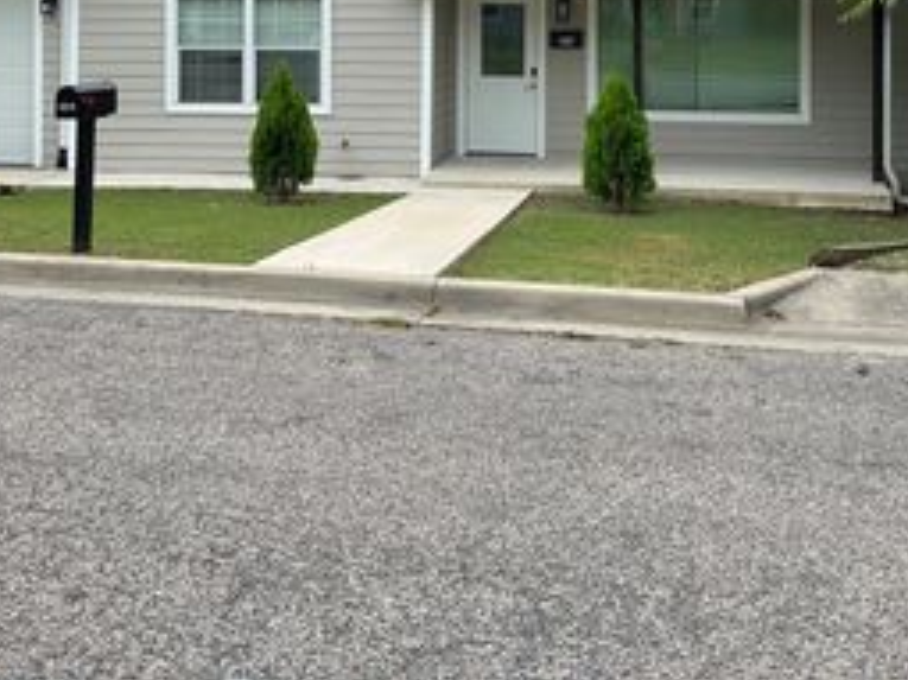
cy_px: 20
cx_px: 442
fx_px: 1232
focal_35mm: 47
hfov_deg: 40.4
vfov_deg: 29.1
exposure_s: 1/3155
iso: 80
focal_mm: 6.86
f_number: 1.78
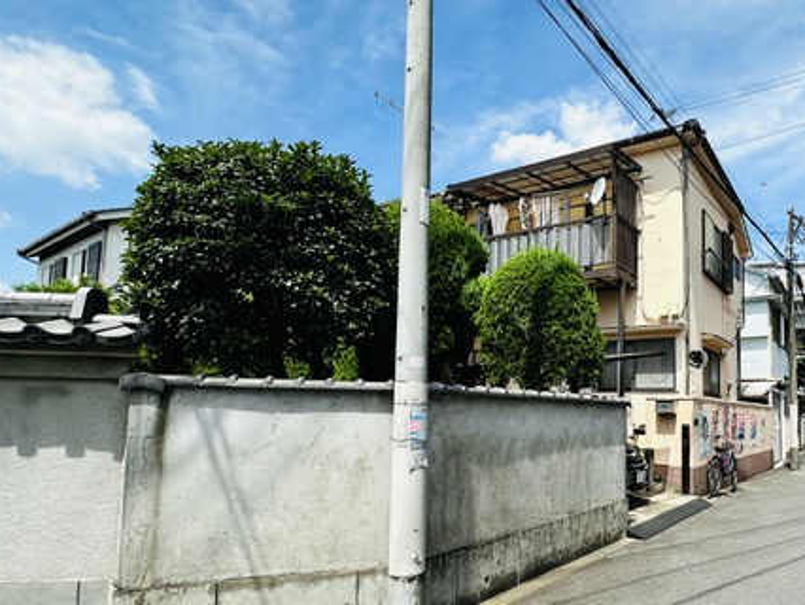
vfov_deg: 58.2
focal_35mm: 23
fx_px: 535
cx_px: 552
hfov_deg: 71.2
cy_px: 375
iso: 40
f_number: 2.2
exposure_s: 1/1052
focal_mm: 2.22
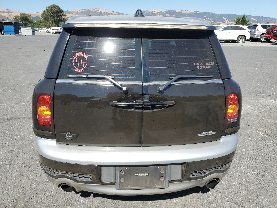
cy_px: 104
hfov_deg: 67.3
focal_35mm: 26
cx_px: 138
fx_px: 208
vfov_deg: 53.1
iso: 50
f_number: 1.5
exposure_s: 1/2500
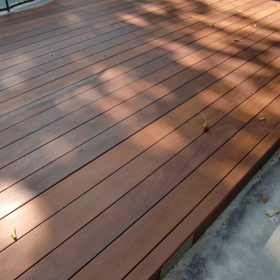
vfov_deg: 44.9
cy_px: 140
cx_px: 130
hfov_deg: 44.9
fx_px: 339
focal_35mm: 37
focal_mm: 4.3
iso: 64
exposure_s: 1/200
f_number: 3.2
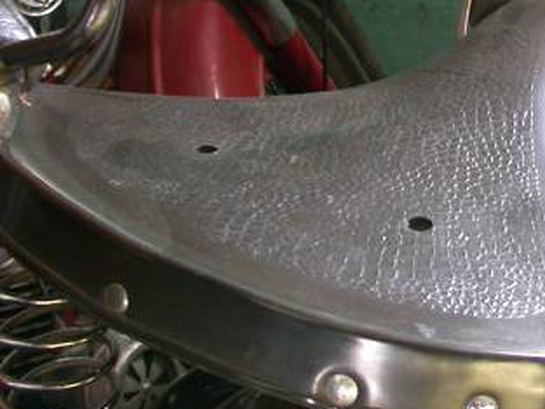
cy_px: 5
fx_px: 1528
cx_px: 641
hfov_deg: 19.2
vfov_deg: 15.0
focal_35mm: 97
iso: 100
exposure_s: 1/5.8
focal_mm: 7.85
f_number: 2.6
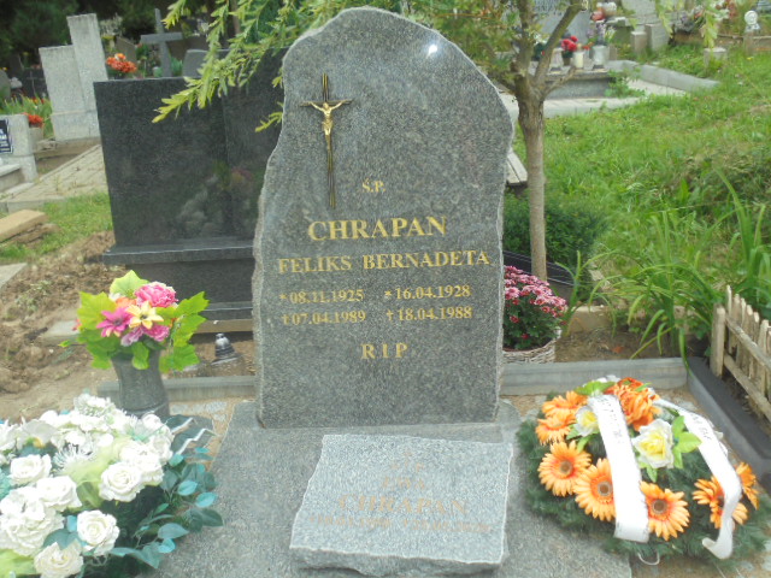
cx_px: 386
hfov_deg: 49.0
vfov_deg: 37.7
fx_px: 846
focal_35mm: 38
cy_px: 289
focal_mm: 6.9
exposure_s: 1/60
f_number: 4.2
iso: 100
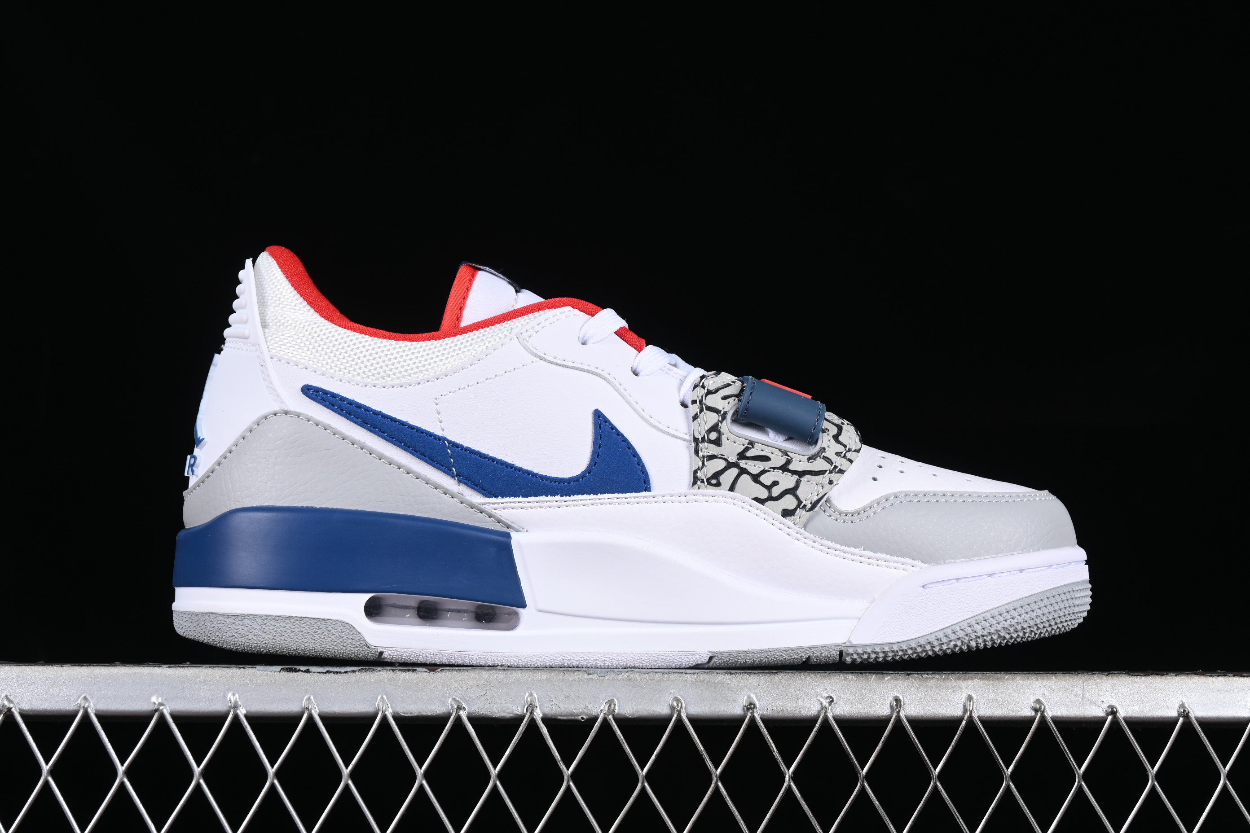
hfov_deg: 27.0
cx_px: 625
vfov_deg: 18.2
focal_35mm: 75
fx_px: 2604
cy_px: 416
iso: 160
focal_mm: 50
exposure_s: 1/80
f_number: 8
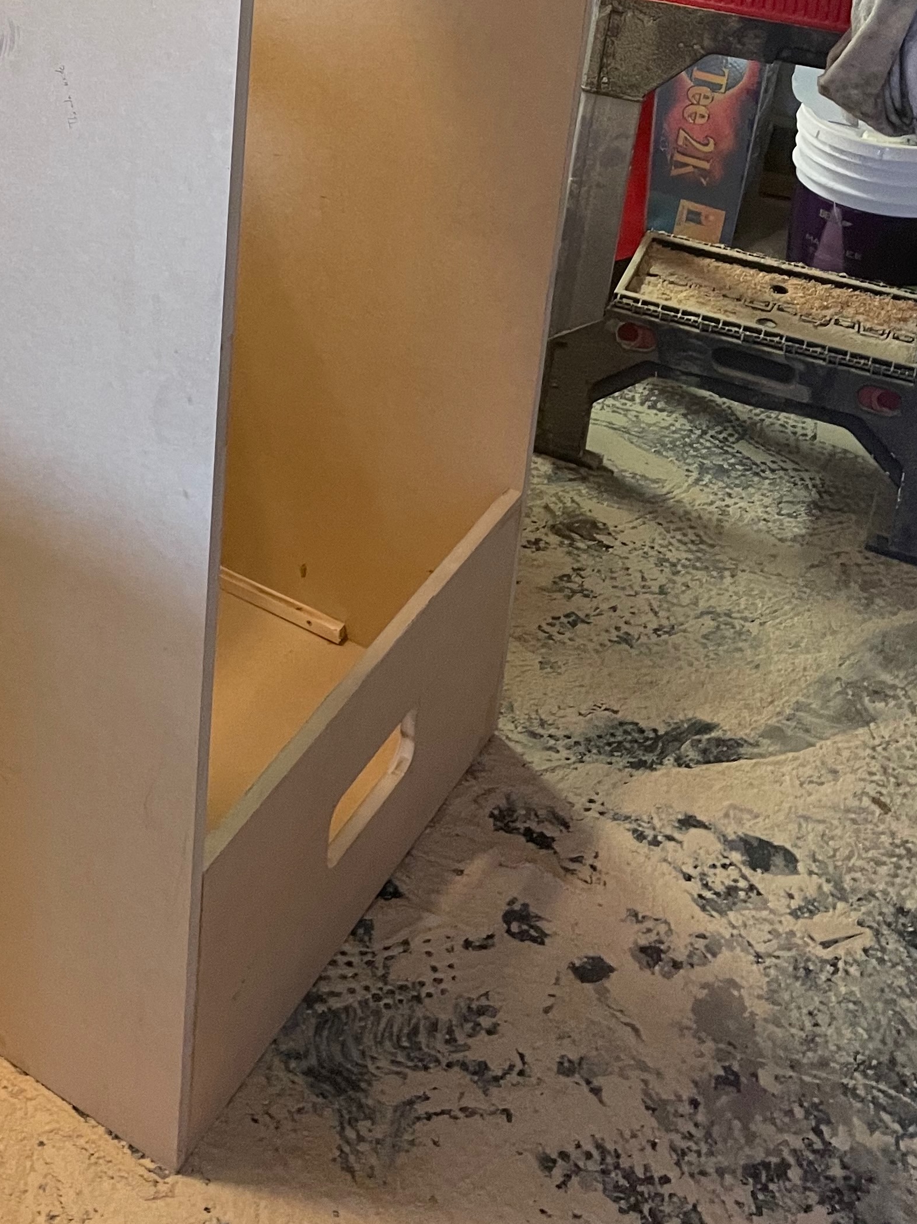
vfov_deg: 35.2
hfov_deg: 28.2
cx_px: 131
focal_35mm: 50
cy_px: 53
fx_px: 1767
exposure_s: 1/60
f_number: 1.6
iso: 250
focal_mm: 4.2
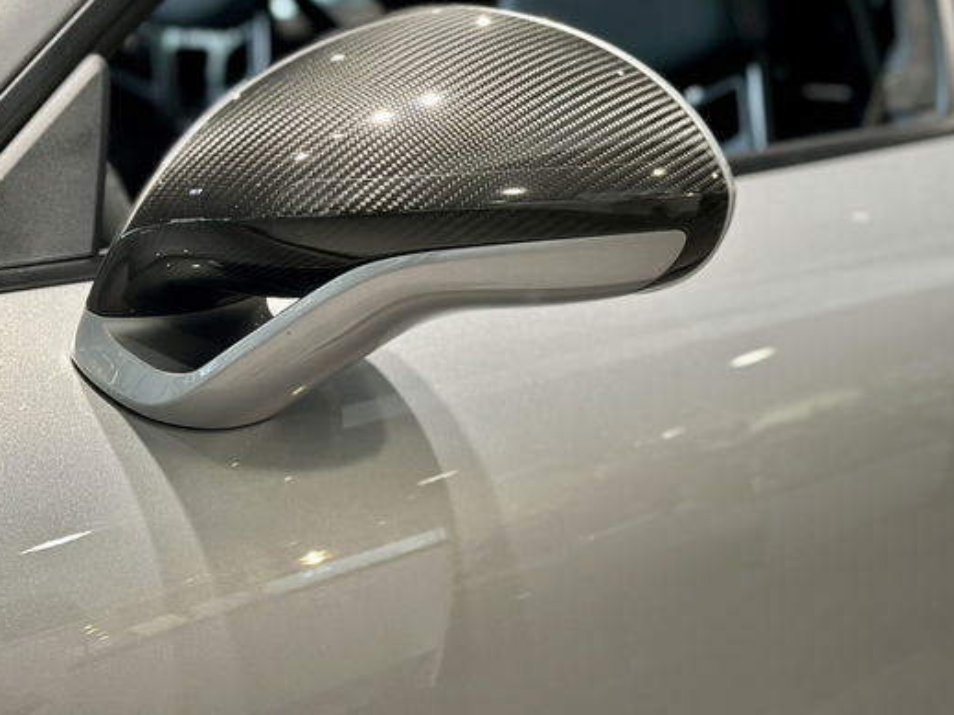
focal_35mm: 71
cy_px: 189
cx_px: 461
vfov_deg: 20.6
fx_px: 1956
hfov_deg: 27.4
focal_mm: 6.86
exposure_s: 1/50
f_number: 1.78
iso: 125
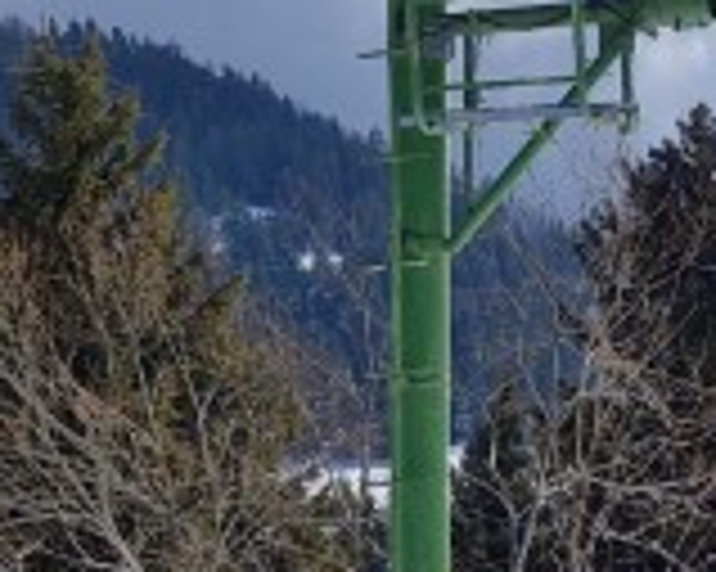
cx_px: 531
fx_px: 3071
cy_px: 275
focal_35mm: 145
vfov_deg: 10.6
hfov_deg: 13.3
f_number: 1.8
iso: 50
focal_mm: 5.4
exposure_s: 1/5472
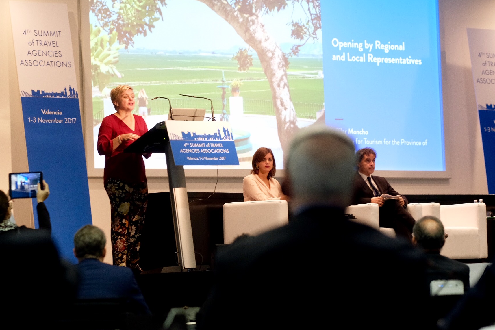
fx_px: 1925
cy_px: 163
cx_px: 244
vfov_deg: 9.8
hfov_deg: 14.7
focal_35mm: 140
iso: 2500
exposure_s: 1/125
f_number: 2.8
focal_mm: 90
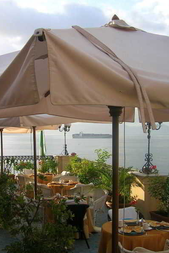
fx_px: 345
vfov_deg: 40.3
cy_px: 127
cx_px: 68
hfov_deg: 27.5
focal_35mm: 49
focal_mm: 5.4
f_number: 2.8
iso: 50
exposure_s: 1/345
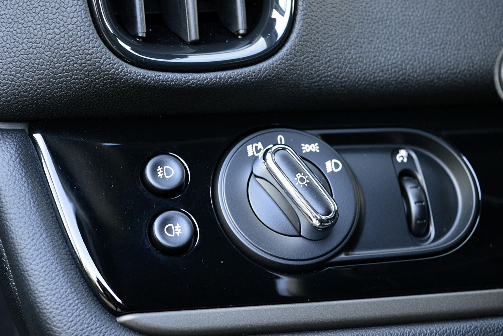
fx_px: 1006
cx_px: 252
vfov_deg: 18.9
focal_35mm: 72
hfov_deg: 28.1
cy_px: 168
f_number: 5.3
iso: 800
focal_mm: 48
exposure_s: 1/15
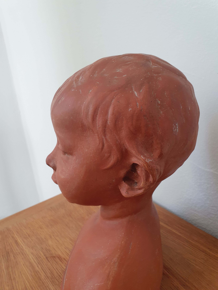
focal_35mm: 26
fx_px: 218
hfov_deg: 53.1
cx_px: 109
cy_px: 145
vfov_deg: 67.3
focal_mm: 4.32
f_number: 2.4
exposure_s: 1/100
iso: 160
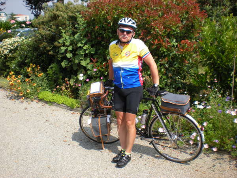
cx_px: 118
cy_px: 89
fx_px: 260
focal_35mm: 38
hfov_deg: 49.0
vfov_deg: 37.7
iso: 64
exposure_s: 1/340
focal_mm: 6.3
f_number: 4.6
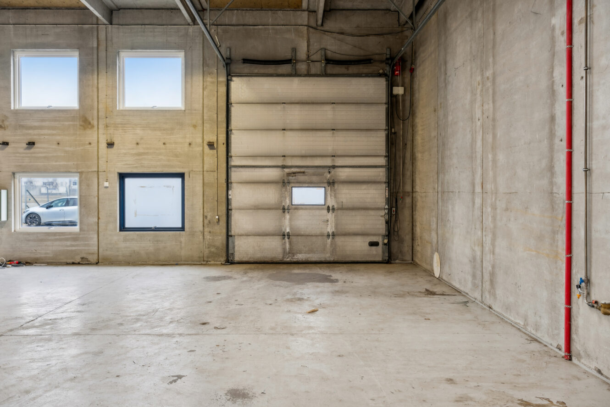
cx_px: 305
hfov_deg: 61.1
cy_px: 204
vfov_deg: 43.0
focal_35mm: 30
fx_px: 517
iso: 160
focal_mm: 30.5
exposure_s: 1/6
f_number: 8
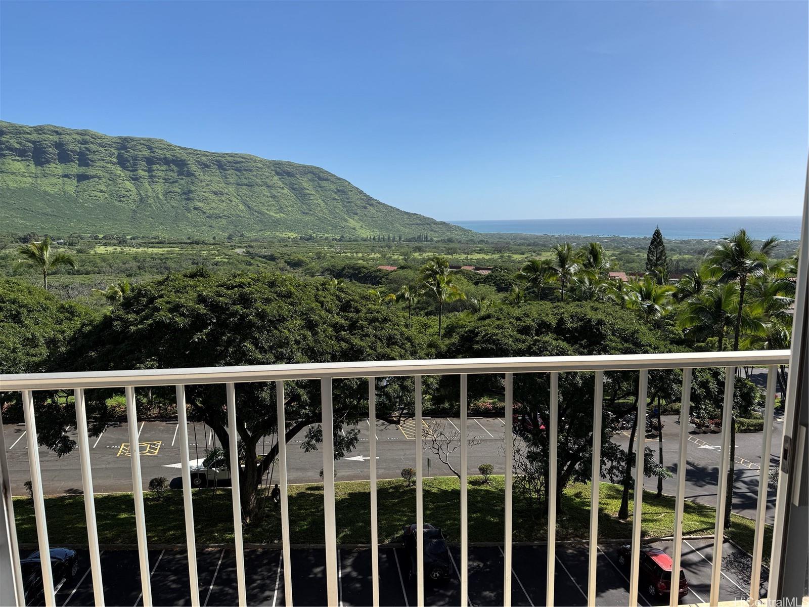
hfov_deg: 71.6
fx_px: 561
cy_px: 304
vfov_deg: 56.8
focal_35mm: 24
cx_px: 404
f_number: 1.78
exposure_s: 1/4975
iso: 80
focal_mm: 6.76
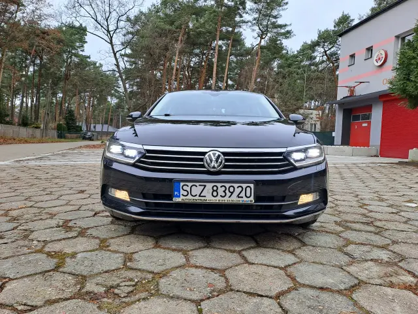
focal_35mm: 25
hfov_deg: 69.4
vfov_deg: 54.9
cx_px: 209
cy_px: 157
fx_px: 302
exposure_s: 1/323
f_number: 1.8
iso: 32
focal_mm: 4.65
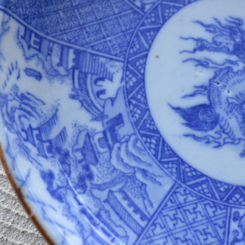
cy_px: 121
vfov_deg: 25.1
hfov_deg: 25.1
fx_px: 550
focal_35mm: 69
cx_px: 102
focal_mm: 35
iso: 400
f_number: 5
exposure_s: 1/60
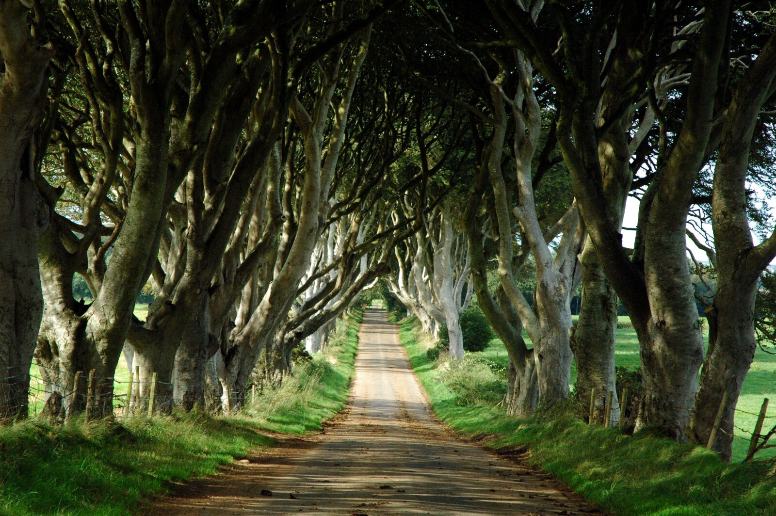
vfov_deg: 13.0
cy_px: 258
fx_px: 2261
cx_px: 388
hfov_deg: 19.5
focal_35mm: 105
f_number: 10
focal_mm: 70
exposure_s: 1/160
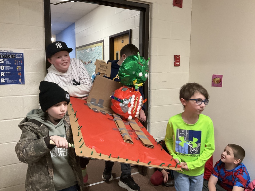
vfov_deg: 46.8
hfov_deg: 60.0
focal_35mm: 30
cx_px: 129
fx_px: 221
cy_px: 93
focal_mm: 3
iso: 250
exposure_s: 1/60
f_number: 1.8
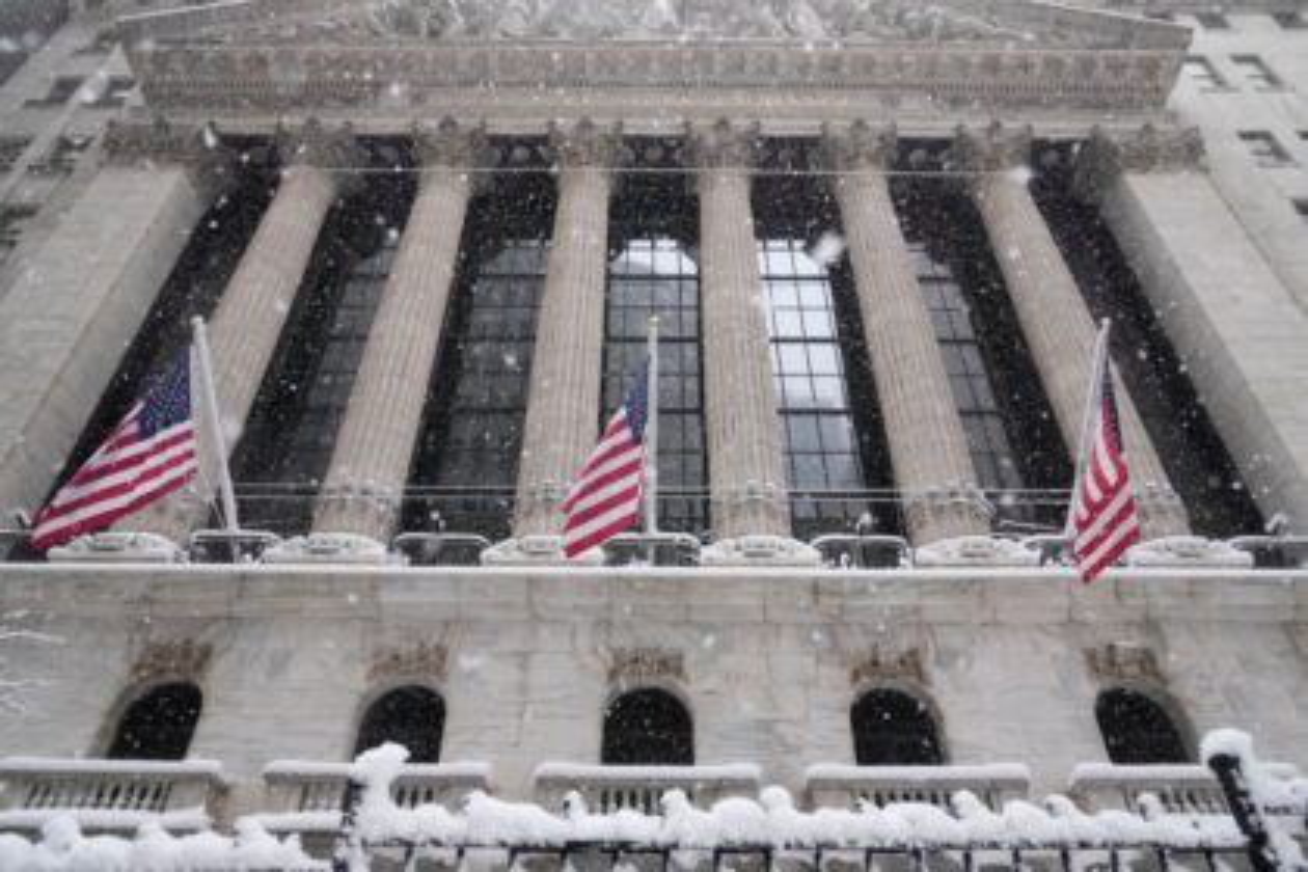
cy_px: 436
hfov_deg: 73.7
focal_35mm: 24
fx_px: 872
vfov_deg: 53.1
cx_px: 654
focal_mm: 24
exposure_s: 1/250
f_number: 5
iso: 800
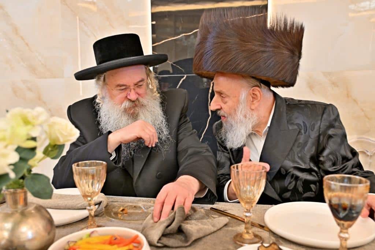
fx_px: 333
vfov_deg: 41.1
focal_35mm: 32
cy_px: 125
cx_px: 188
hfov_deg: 58.7
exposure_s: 1/200
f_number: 4
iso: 800
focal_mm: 32
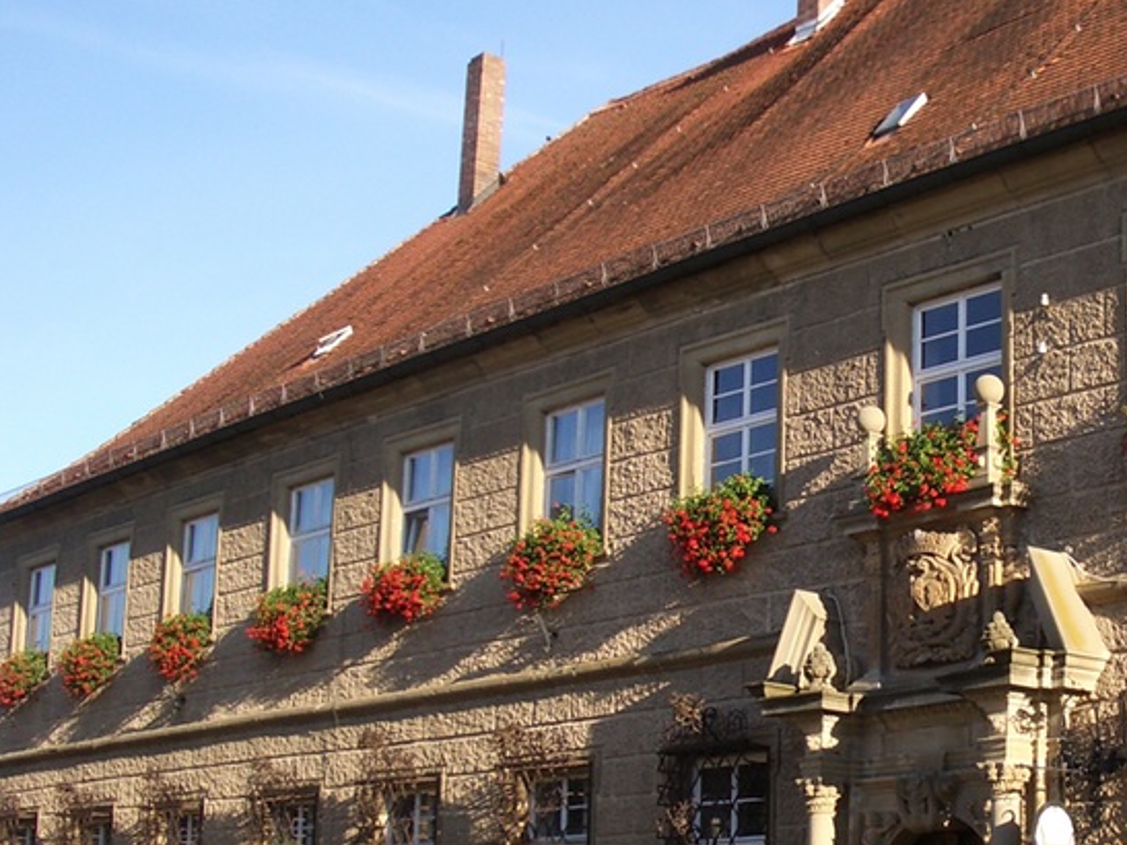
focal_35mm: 64
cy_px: 579
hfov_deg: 29.4
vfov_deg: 22.8
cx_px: 937
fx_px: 2083
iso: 80
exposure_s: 1/200
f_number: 4.3
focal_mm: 5.8
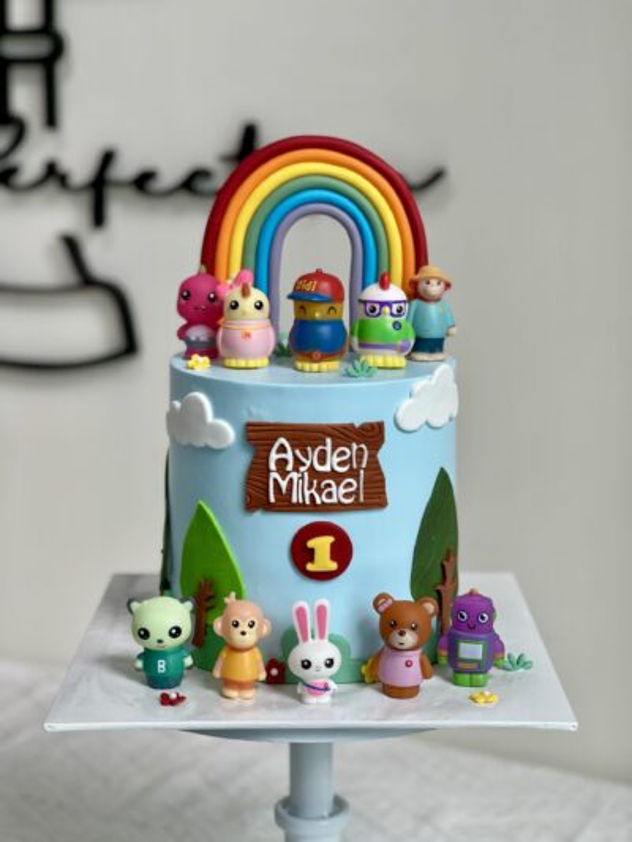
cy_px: 421
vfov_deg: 30.3
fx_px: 1557
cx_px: 316
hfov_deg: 22.9
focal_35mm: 64
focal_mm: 7.5
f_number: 2.2
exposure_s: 1/100
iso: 25
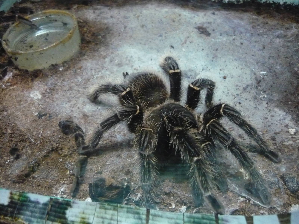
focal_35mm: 33
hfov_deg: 55.4
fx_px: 285
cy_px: 112
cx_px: 150
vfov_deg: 42.9
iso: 800
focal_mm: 5.5
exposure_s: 1/13
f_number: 2.8
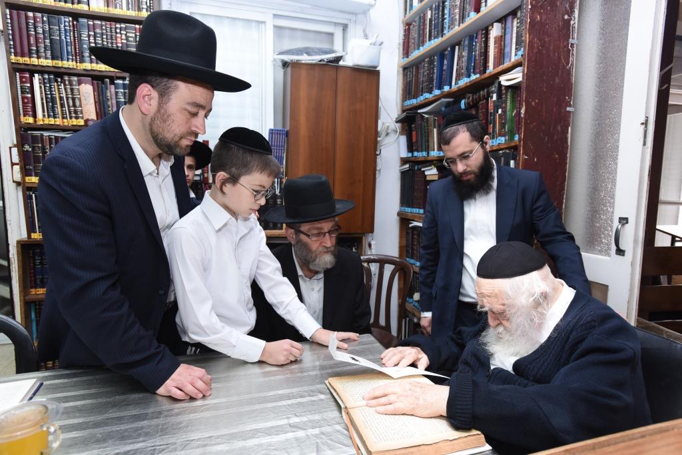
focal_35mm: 22
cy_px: 228
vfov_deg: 57.2
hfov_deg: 78.6
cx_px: 341
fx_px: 417
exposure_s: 1/125
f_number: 4.5
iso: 640
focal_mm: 22
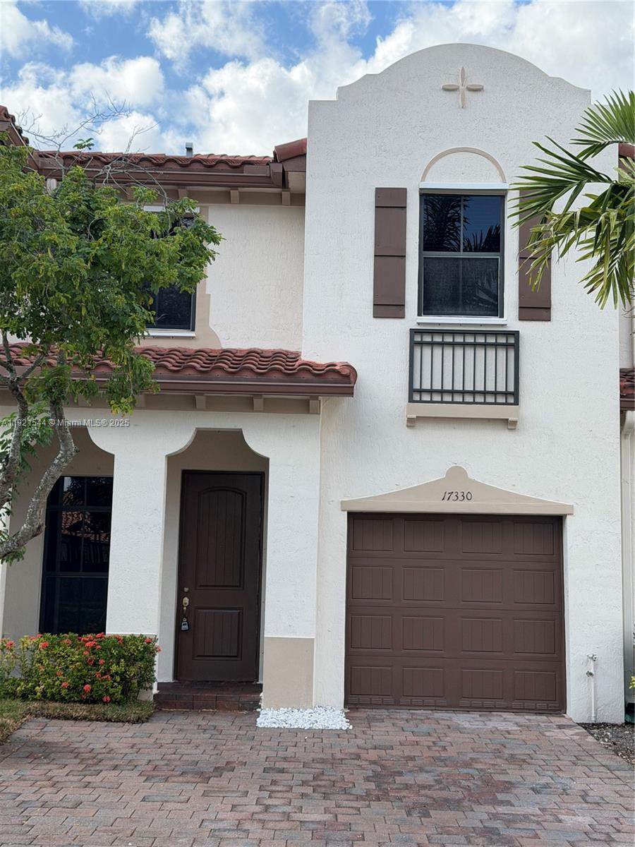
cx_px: 318
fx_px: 1174
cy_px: 424
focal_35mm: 48
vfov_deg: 39.7
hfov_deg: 30.3
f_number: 1.78
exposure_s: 1/2273
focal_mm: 6.76
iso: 80
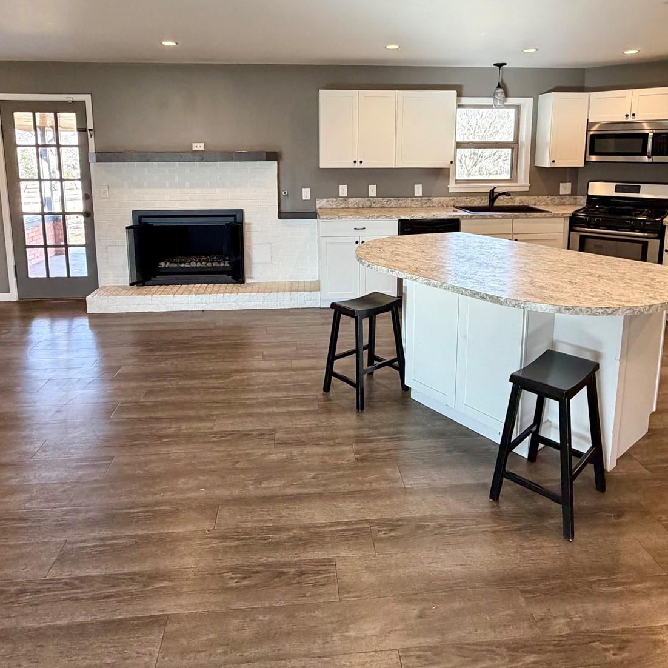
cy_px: 222
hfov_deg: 67.3
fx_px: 502
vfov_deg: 65.5
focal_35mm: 23
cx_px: 339
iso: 320
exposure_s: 1/120
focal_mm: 2.22
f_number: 2.2
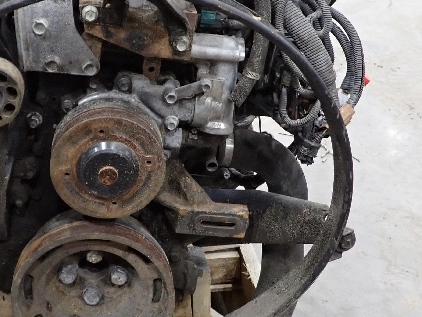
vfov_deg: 23.6
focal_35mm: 62
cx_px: 120
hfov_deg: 30.8
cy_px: 122
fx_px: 756
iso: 400
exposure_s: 1/30
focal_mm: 5.05
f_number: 2.2
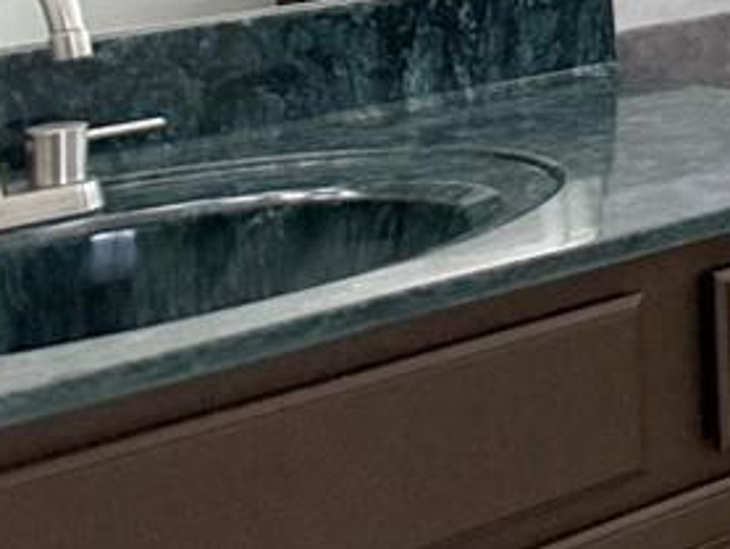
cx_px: 2027
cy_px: -384
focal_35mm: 138
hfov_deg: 10.8
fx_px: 2913
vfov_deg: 10.2
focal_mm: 6.76
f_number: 1.78
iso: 100
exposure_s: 1/598
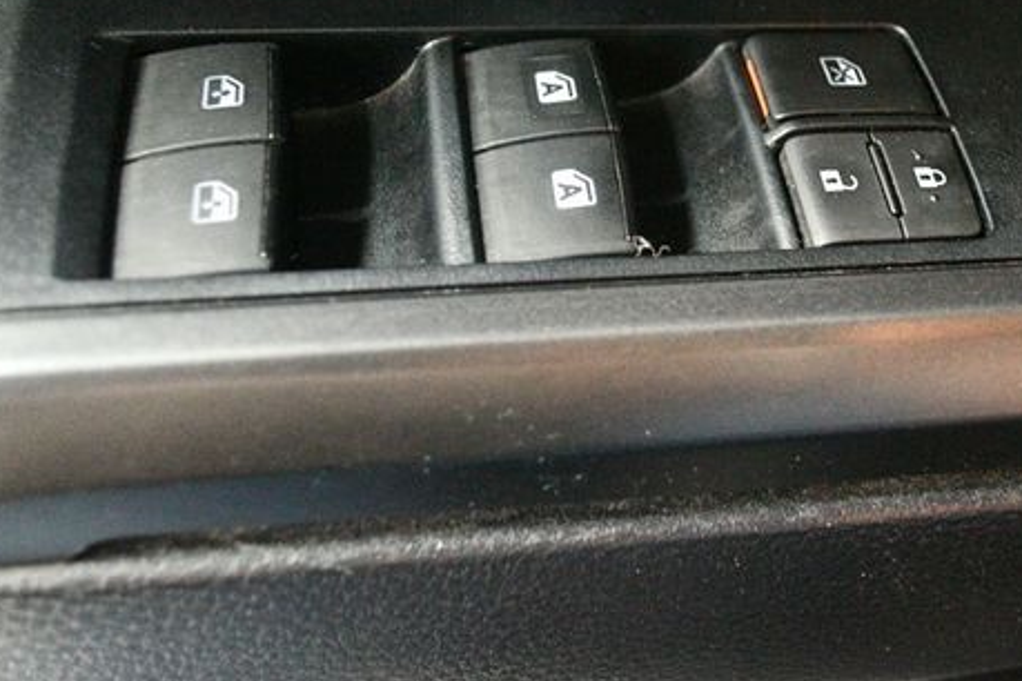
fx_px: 1306
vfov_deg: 29.1
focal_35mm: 46
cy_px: 231
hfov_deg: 42.3
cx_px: 661
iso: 12800
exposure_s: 1/40
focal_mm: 22
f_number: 4
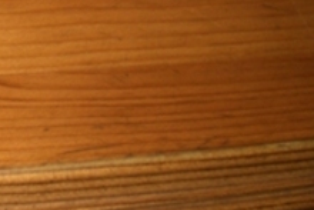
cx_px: -131
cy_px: -80
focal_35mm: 115
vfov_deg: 11.5
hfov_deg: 16.5
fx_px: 1004
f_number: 3.1
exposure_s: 1/60
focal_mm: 6.3
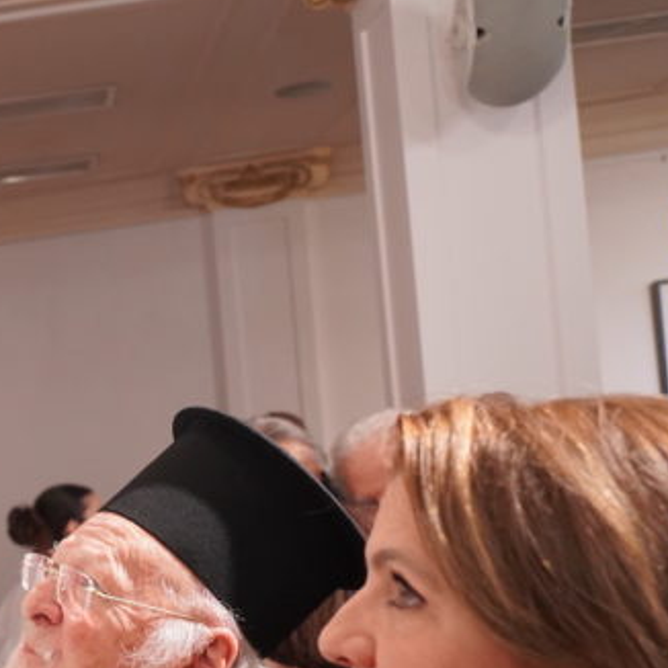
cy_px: 487
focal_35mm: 64
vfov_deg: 26.6
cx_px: -326
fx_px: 1397
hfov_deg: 22.3
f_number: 4
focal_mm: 24
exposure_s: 1/160
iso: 4000
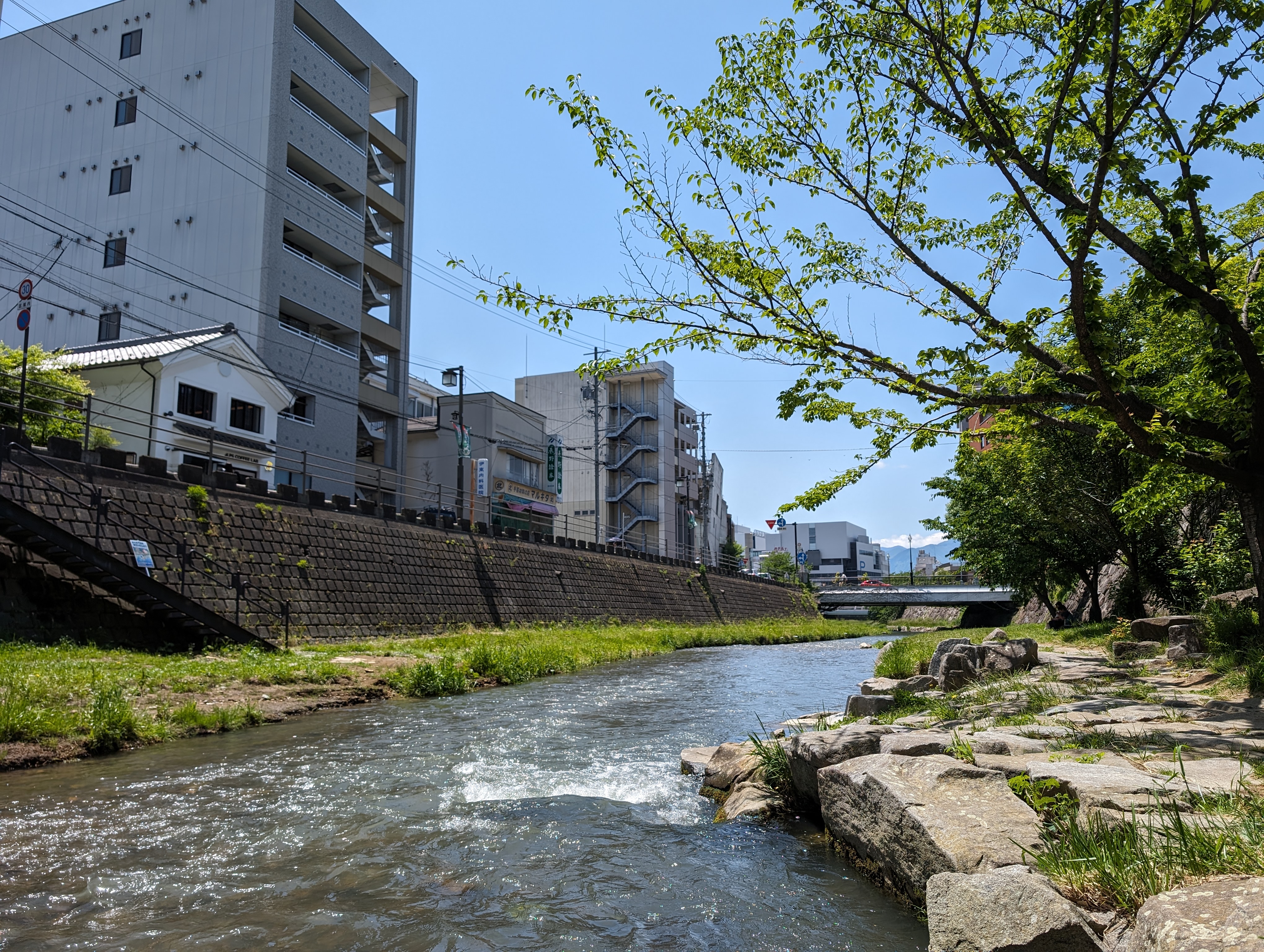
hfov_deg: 71.5
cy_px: 476
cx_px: 632
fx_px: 878
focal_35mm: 24
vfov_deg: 56.9
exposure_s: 1/1073
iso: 21
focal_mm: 6.9
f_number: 1.68
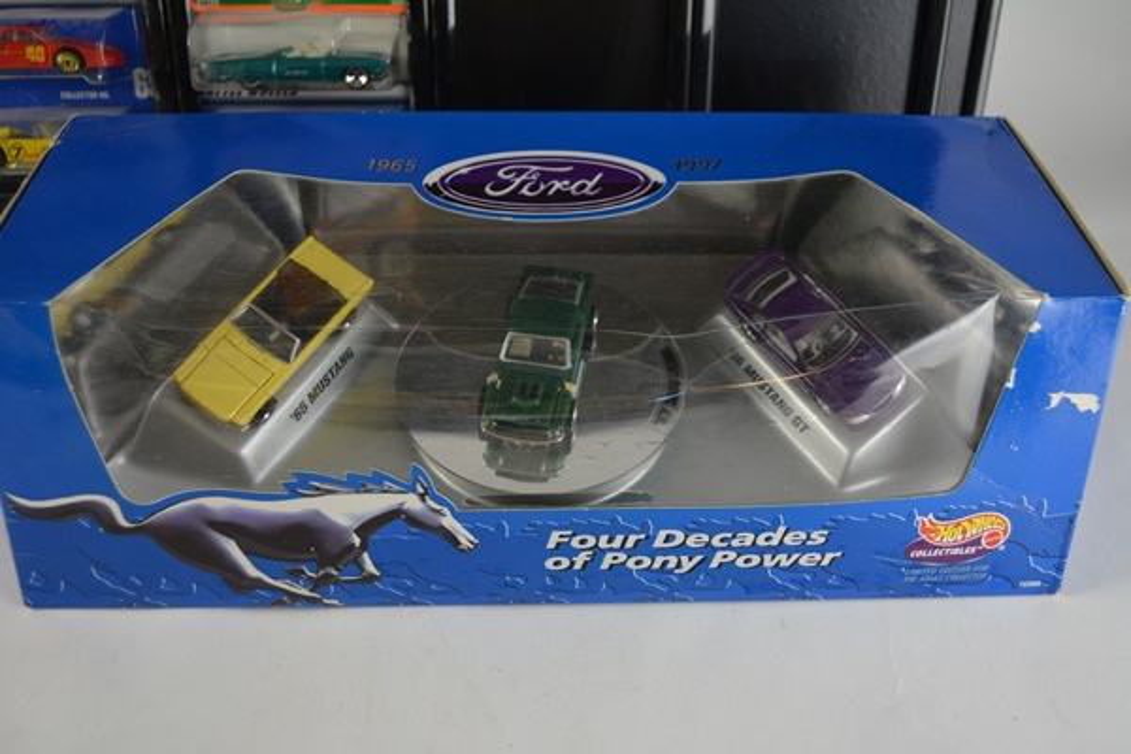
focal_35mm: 36
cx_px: 566
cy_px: 377
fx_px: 1131
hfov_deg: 53.1
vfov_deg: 36.9
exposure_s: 1/100
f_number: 5
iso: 400
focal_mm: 24
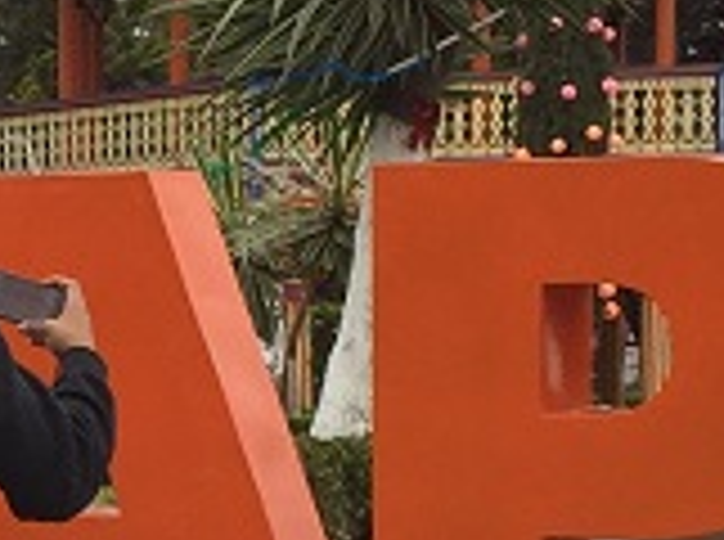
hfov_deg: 10.5
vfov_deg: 7.9
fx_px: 3861
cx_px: -234
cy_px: 684
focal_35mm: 185
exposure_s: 1/732
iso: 32
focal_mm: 4.15
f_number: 2.2
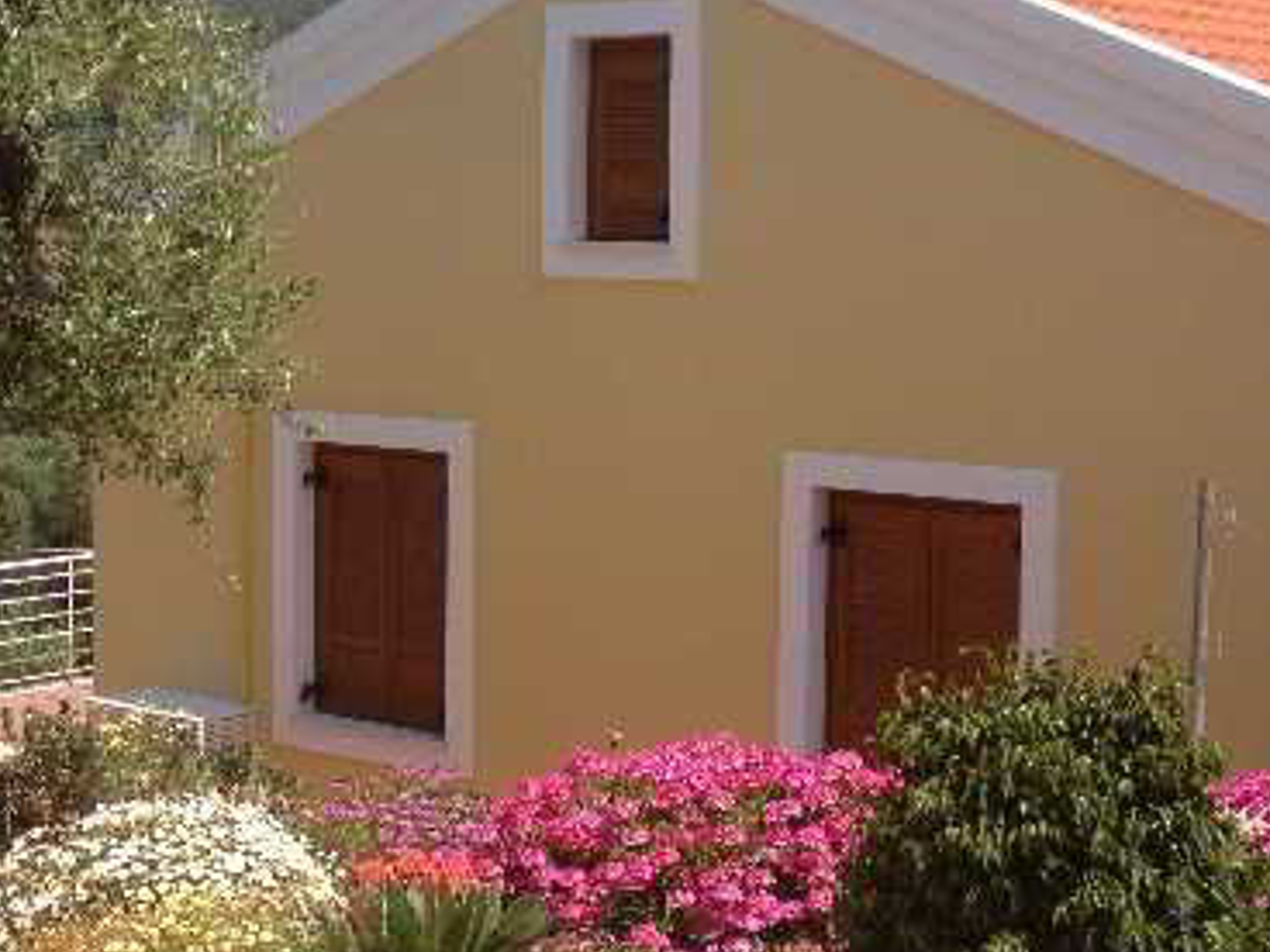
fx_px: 2788
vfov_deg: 19.4
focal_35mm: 76
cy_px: 479
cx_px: 600
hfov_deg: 25.7
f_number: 2.4
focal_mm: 4.28
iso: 50
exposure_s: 1/1623
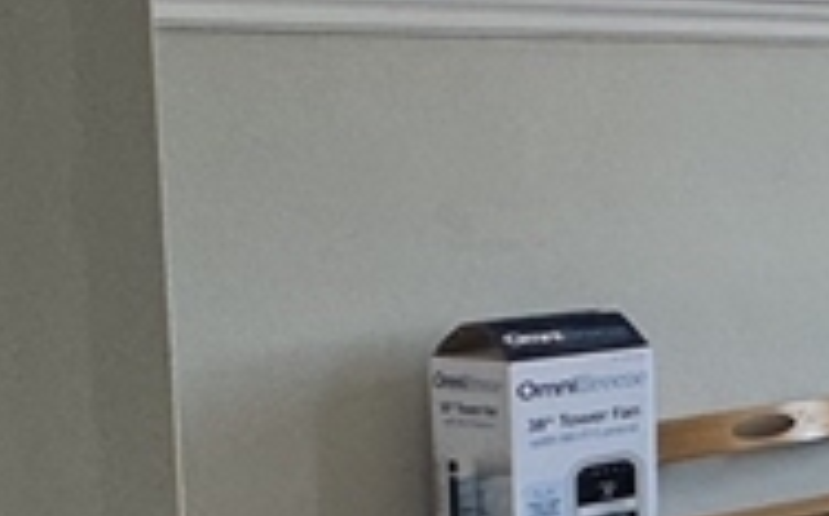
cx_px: 2037
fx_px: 1828
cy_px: 172
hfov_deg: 14.6
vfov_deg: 16.0
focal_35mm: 81
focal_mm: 2.22
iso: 50
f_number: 2.2
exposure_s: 1/99
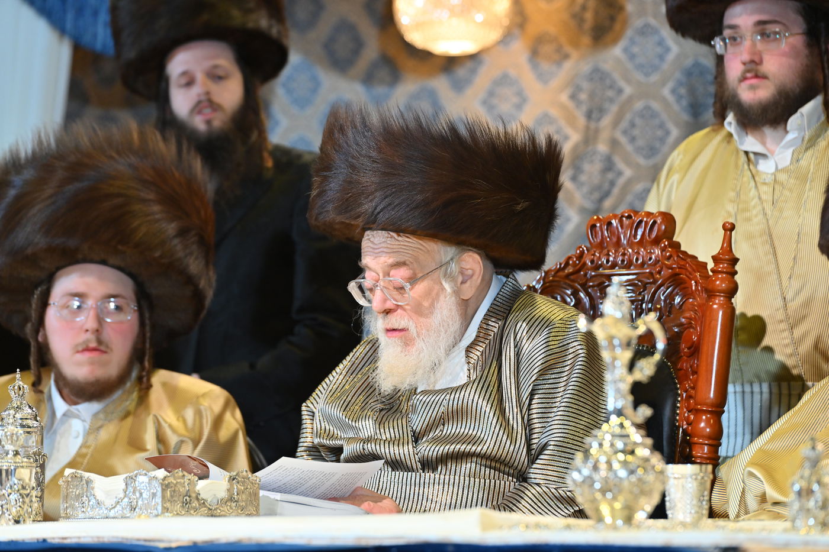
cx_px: 414
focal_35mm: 200
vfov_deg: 6.9
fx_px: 4605
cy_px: 276
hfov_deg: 10.3
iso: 1600
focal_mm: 200
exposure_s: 1/200
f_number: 5
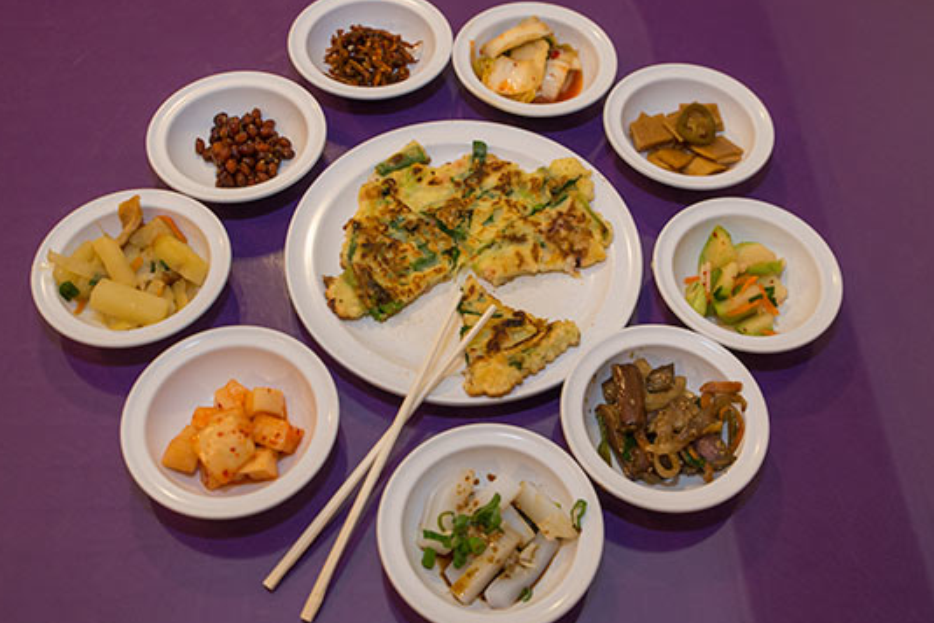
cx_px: 455
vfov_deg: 35.1
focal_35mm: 38
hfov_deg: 50.7
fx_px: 986
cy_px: 316
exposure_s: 1/90
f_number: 6.7
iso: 1250
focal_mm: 35
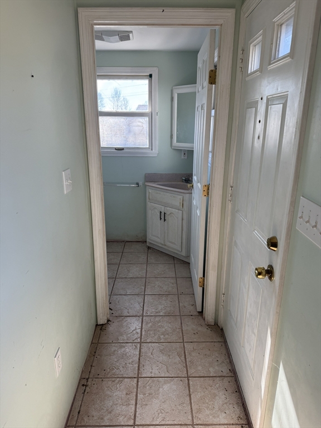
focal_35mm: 24
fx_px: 297
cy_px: 214
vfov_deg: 71.6
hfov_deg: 56.8
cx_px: 160
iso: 100
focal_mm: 6.76
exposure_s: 1/243
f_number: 1.78
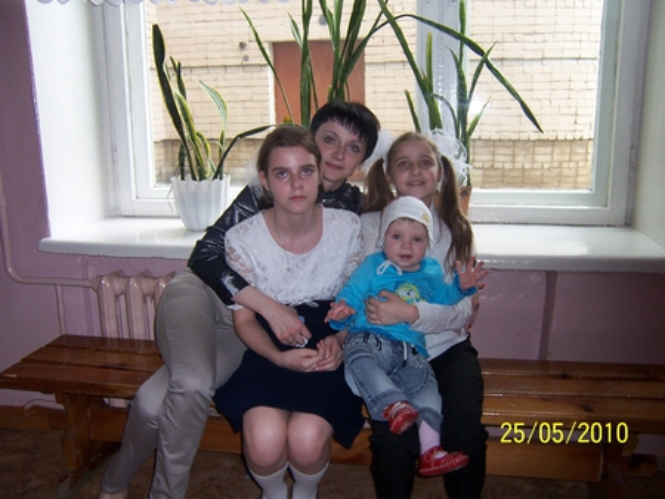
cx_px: 332
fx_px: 634
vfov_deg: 43.0
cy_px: 250
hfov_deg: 55.3
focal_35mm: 33
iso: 80
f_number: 2.8
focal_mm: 5.5
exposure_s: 1/60
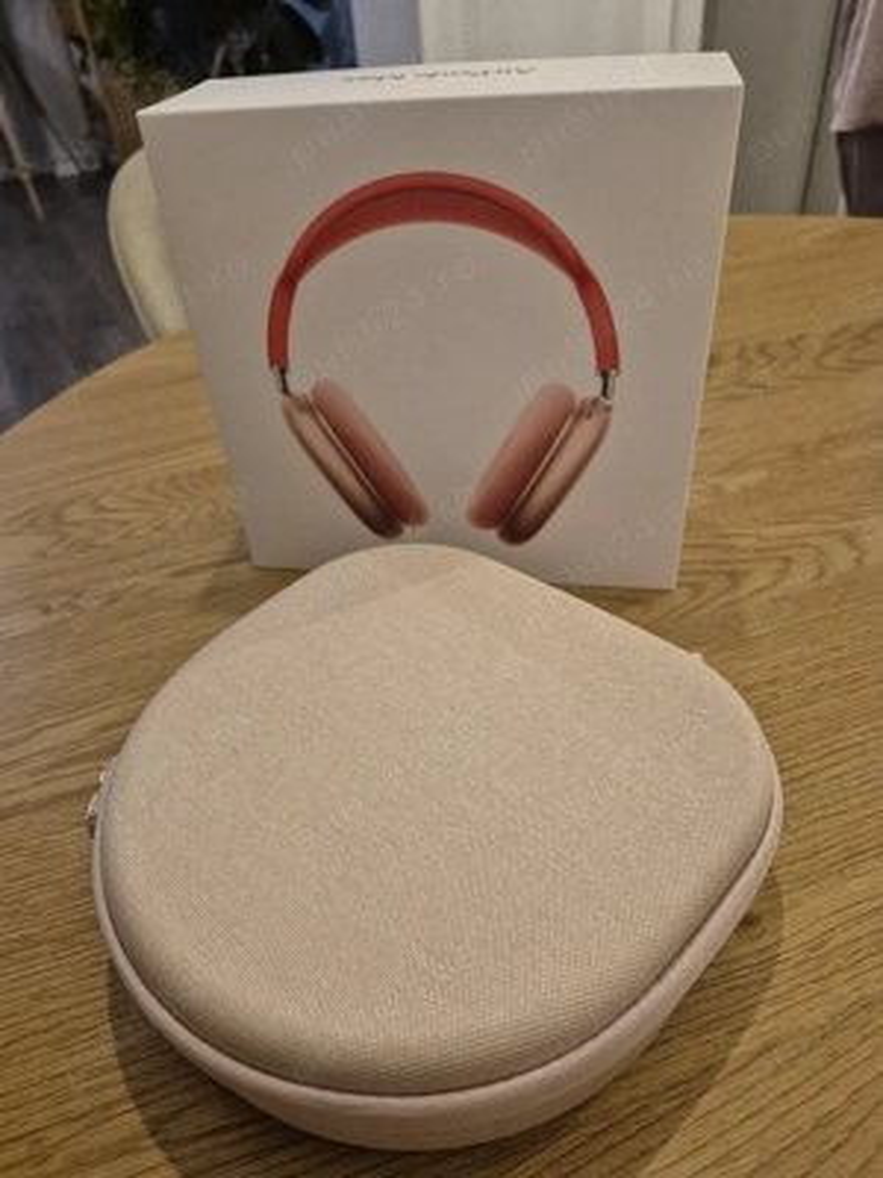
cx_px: 442
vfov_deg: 73.9
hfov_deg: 58.9
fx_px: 782
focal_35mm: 23
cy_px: 589
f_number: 1.8
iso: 800
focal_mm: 5.4
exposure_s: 1/60.2
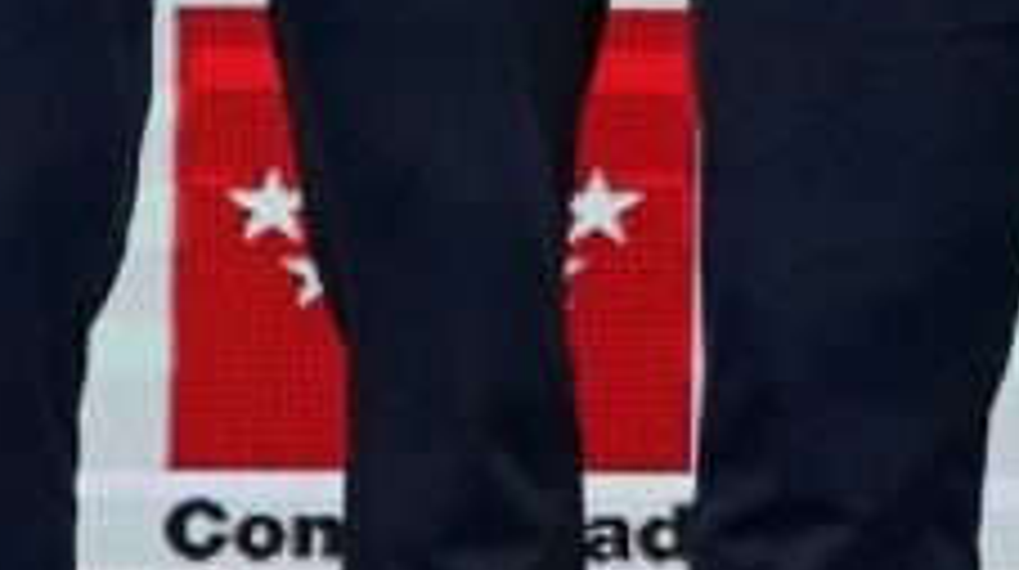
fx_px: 18188
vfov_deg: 1.8
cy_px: -875
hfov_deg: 3.2
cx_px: 2244
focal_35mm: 674
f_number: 2.8
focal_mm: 54
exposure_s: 1/250
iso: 1000
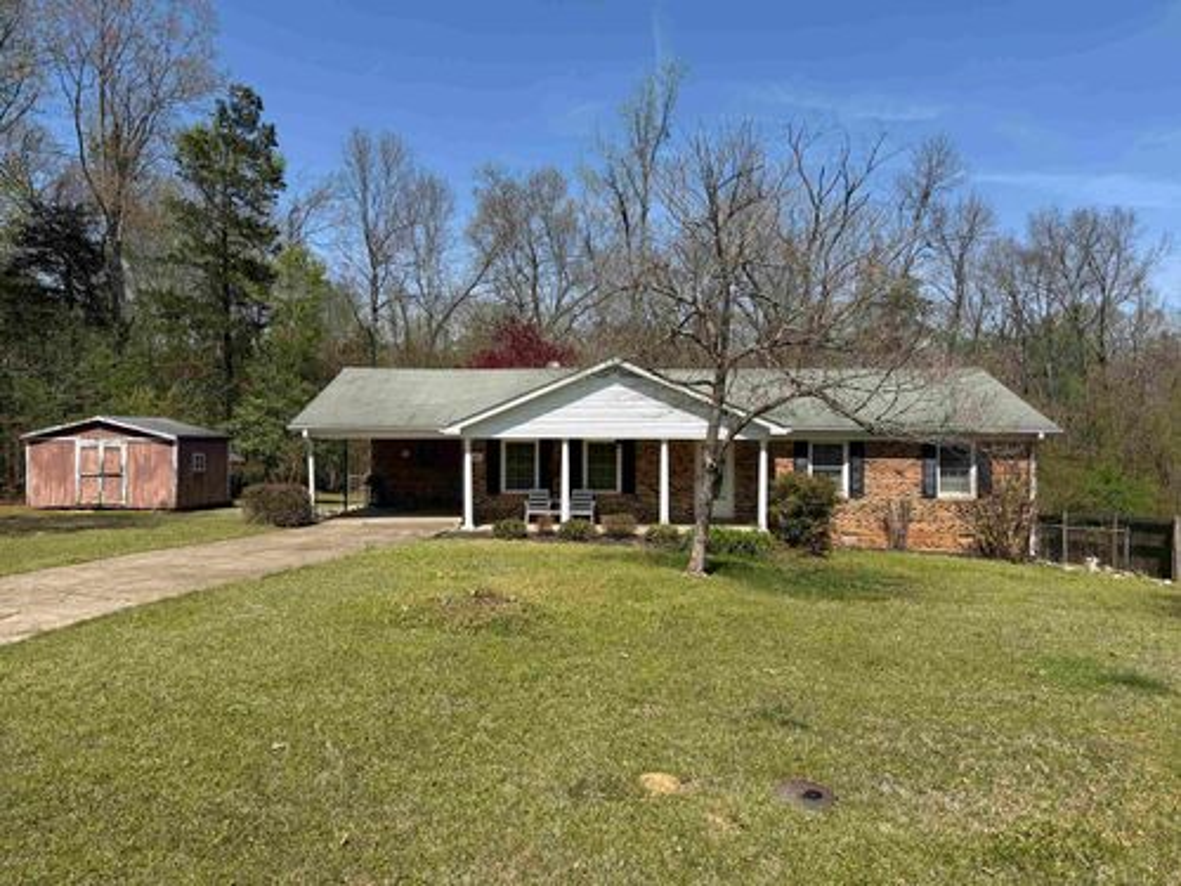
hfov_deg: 71.6
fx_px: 819
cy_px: 443
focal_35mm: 24
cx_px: 590
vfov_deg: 56.8
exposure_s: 1/4975
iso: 80
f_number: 1.78
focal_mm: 6.76
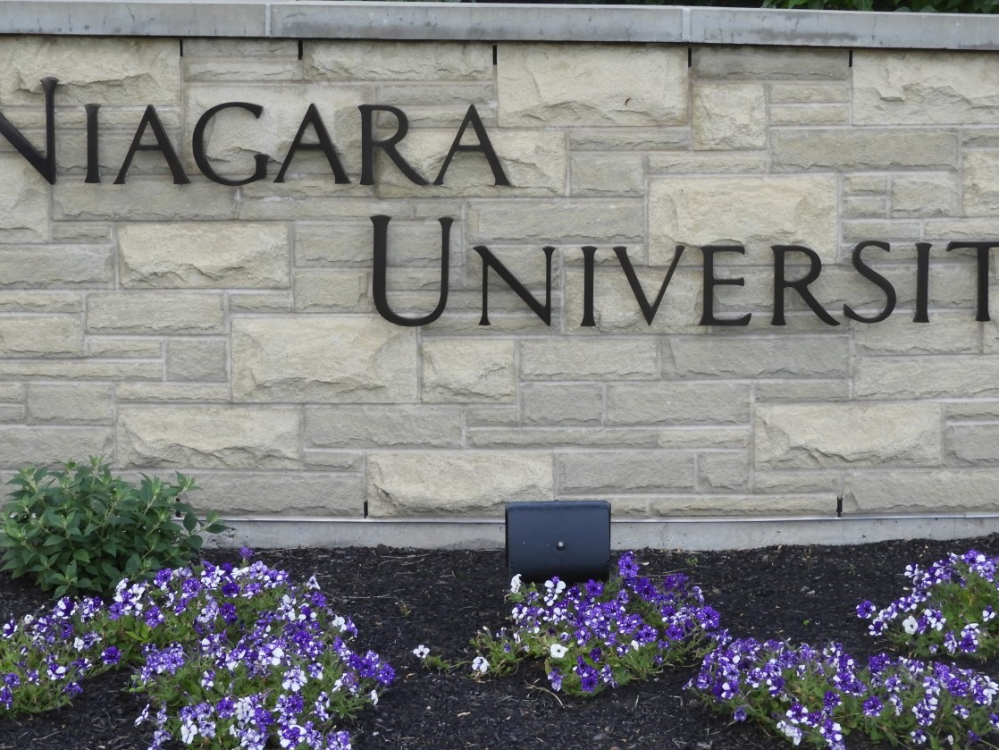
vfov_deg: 14.4
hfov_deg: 19.1
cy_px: 320
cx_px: 500
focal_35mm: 103
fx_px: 2973
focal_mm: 14.3
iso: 180
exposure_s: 1/60
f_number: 4.5
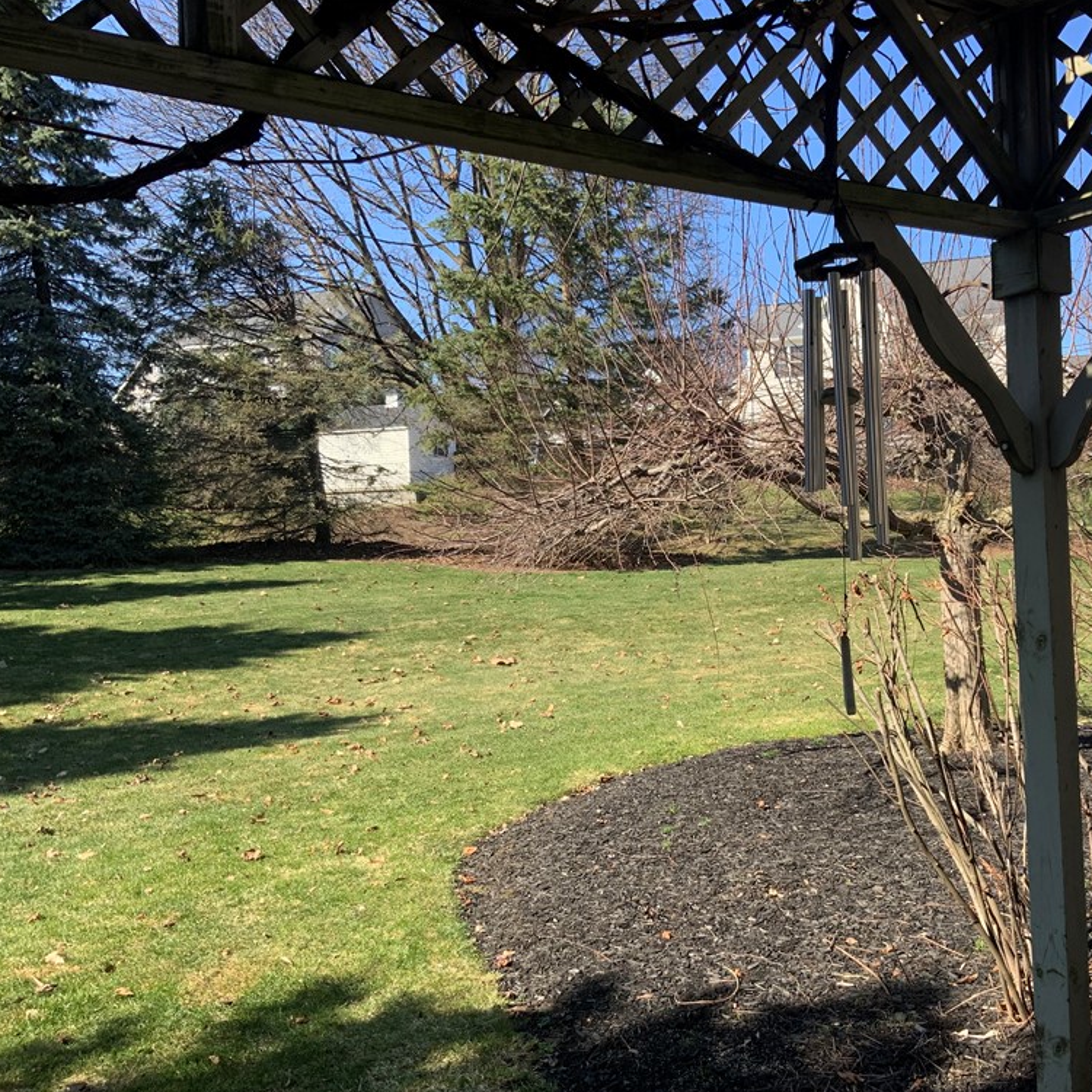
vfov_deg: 47.2
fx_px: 1249
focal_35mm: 35
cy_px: 553
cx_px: 716
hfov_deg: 46.6
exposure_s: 1/709
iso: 16
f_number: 1.8
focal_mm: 3
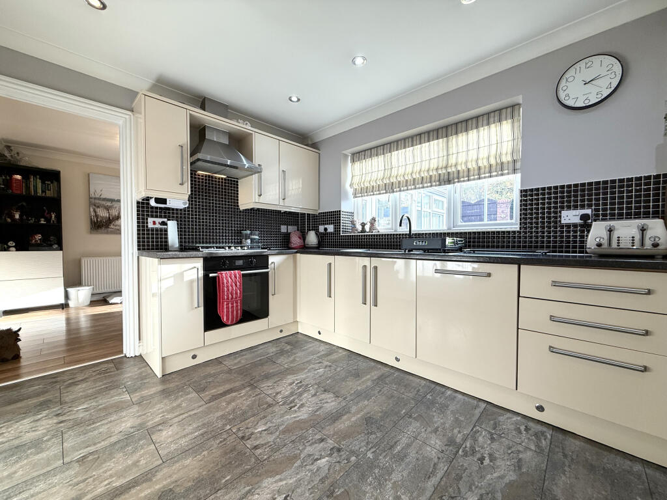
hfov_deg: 102.1
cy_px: 250
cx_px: 334
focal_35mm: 14
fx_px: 270
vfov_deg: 85.7
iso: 80
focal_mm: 2.22
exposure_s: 1/100
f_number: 2.2
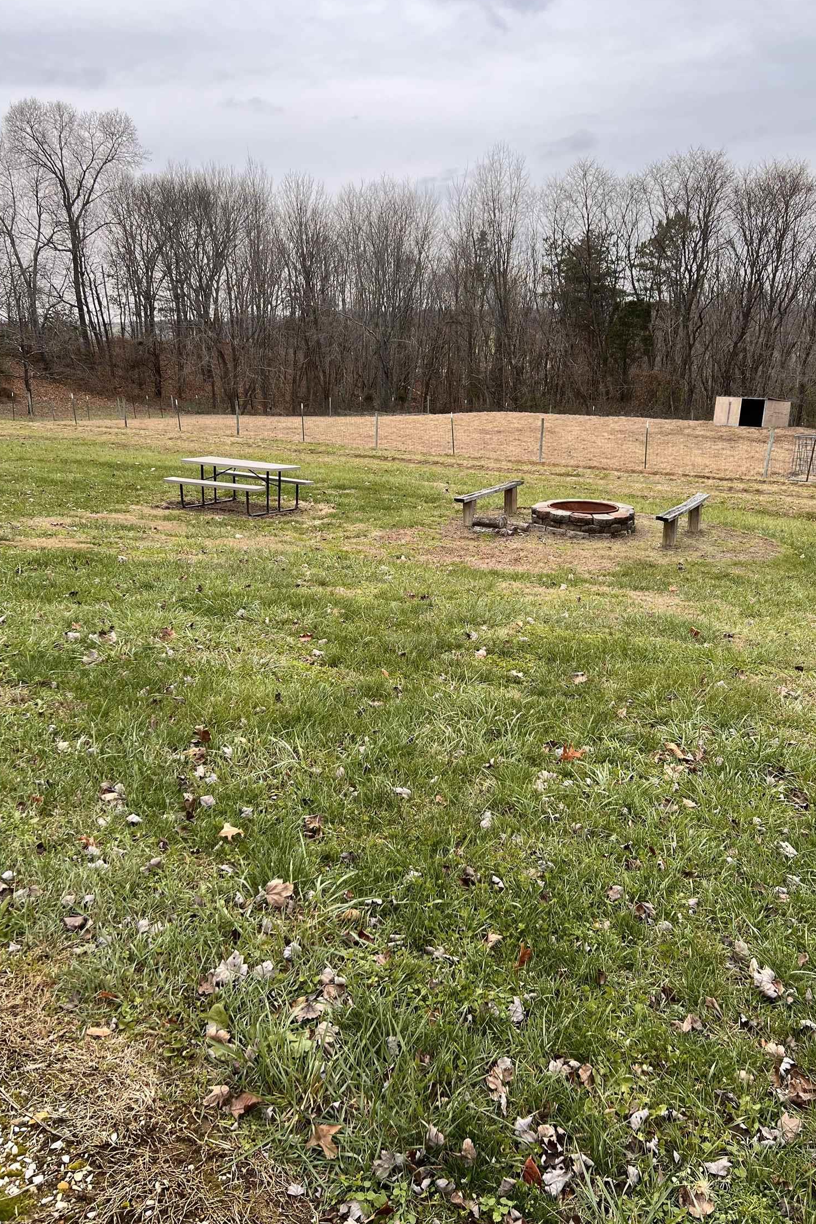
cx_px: 459
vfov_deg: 65.5
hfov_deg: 46.3
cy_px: 608
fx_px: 952
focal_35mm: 28
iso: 40
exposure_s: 1/272
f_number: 1.5
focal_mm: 5.7
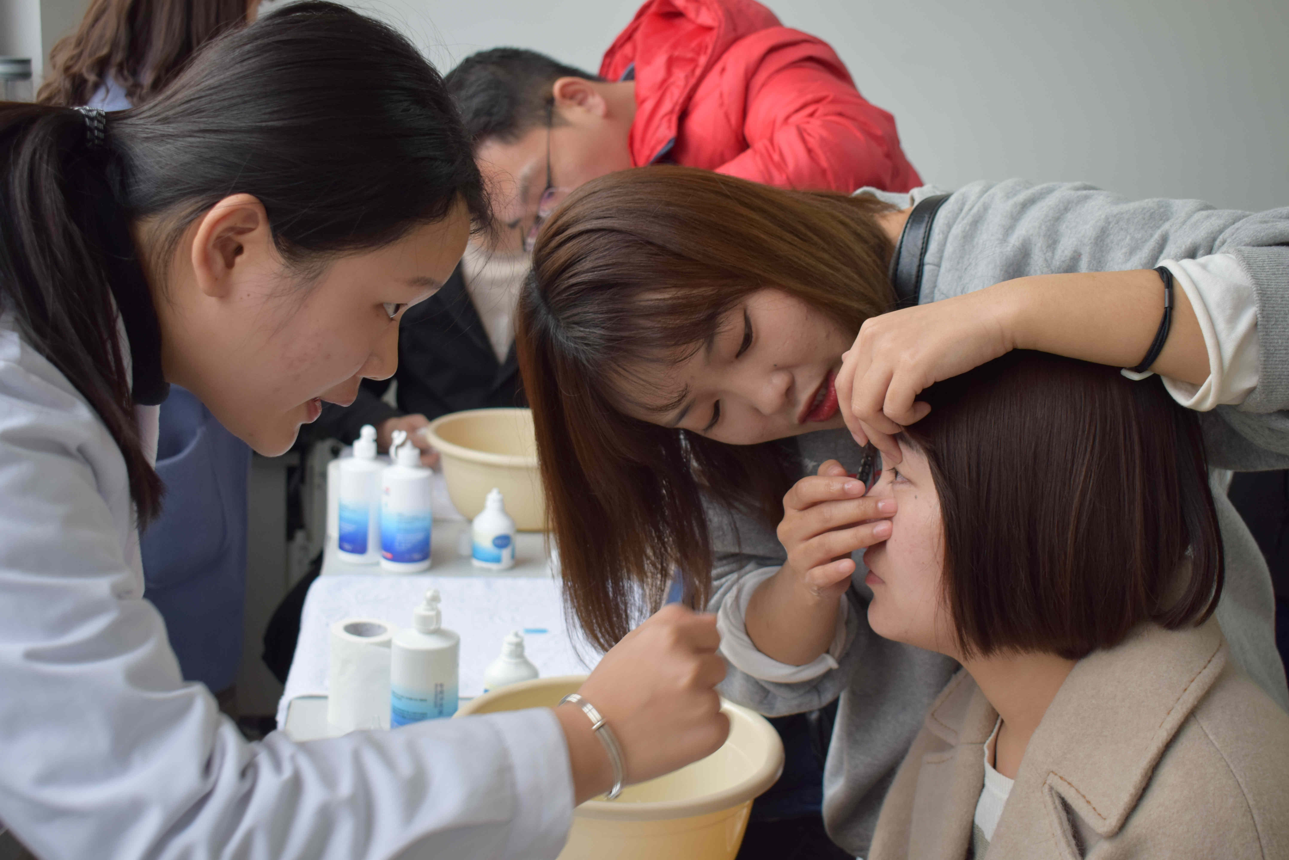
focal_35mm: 46
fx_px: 1665
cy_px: 430
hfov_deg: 42.3
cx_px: 644
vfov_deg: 28.9
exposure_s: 1/80
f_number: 4.5
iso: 400
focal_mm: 31
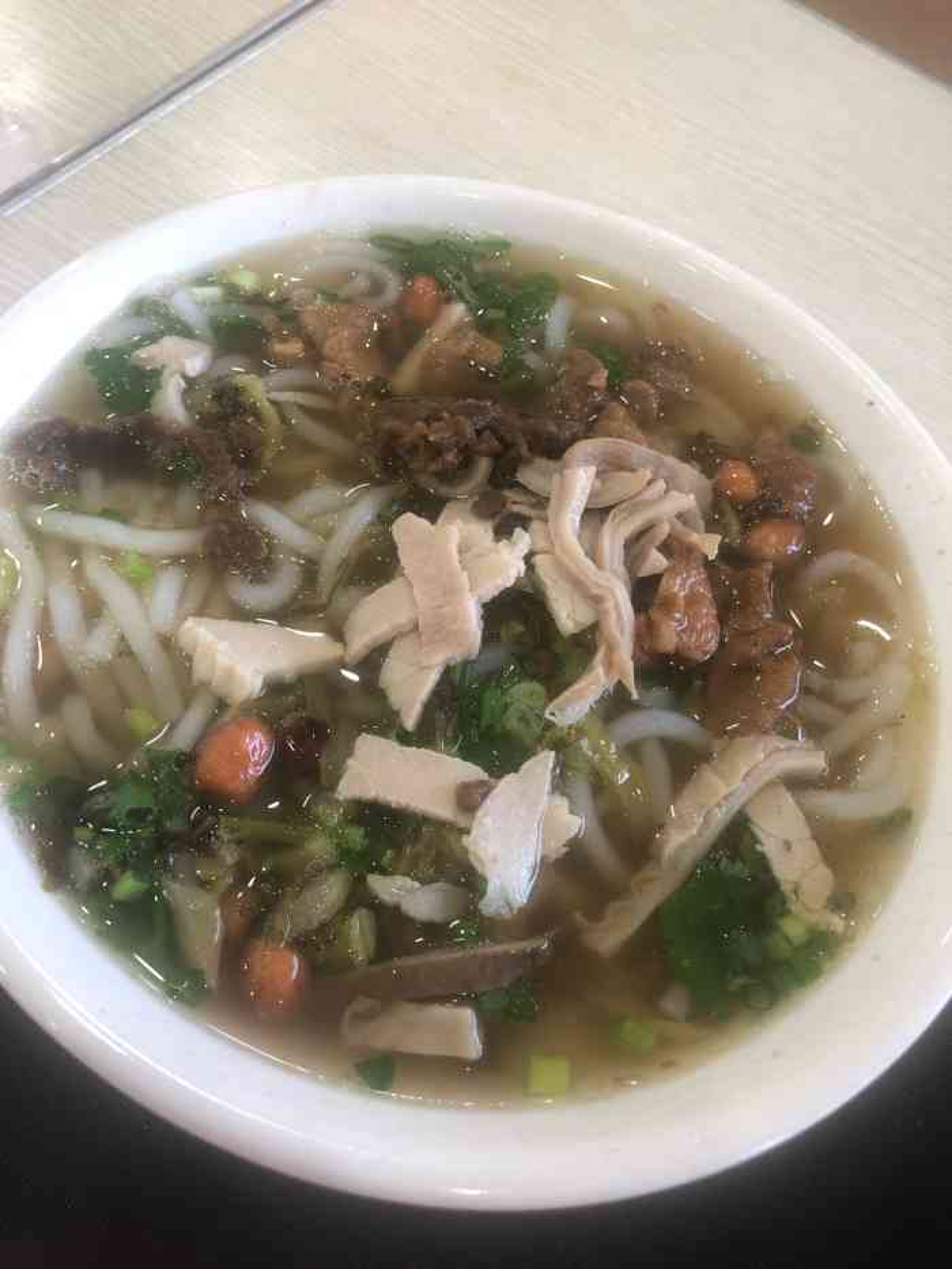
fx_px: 1026
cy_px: 634
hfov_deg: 49.8
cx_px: 476
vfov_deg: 63.4
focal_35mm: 28
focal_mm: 4
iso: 40
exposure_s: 1/20
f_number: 1.8
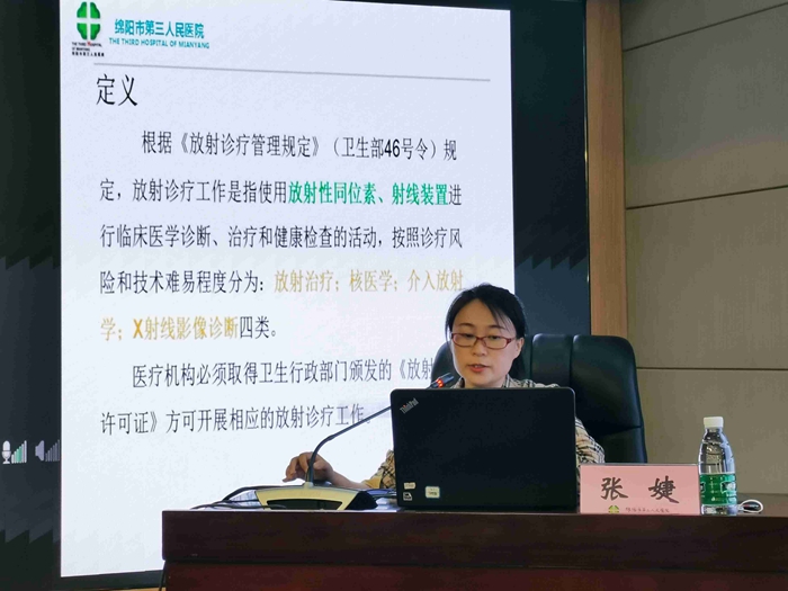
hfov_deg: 35.5
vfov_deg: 27.0
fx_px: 1229
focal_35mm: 54
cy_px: 296
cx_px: 394
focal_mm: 5.58
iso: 64
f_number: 1.8
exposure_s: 1/120
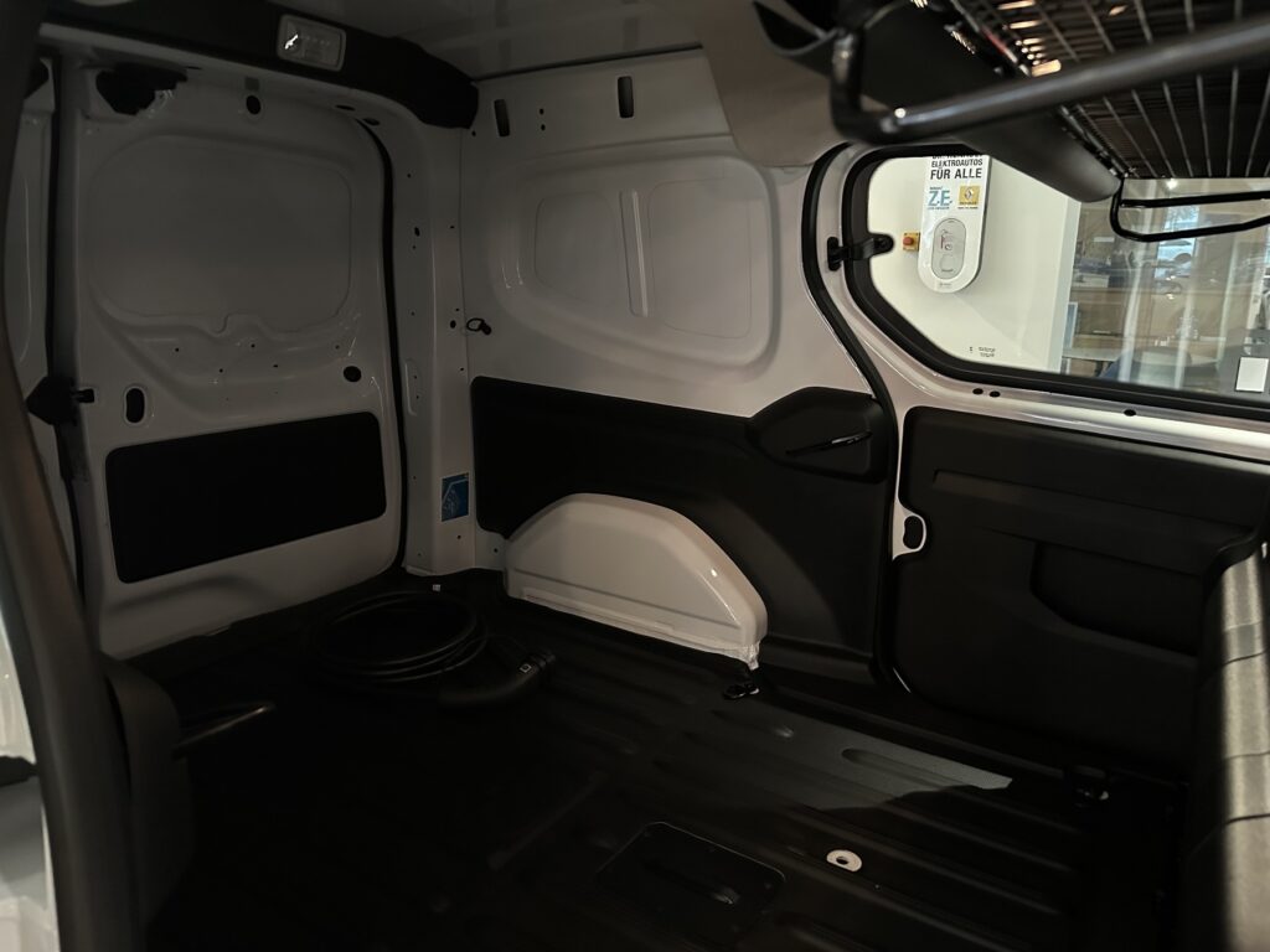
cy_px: 476
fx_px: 881
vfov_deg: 56.8
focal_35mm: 24
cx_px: 635
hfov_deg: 71.6
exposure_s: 1/25
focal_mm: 6.86
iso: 1250
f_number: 1.78
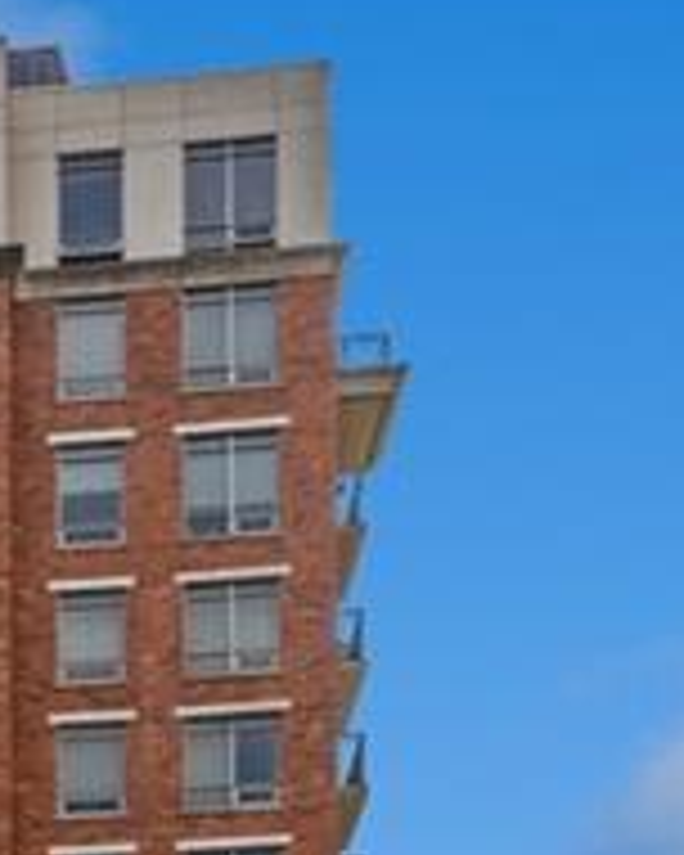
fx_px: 2050
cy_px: 1480
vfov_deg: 18.9
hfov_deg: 17.3
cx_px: -306
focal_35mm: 81
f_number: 14
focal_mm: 16
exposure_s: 1/100
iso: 100
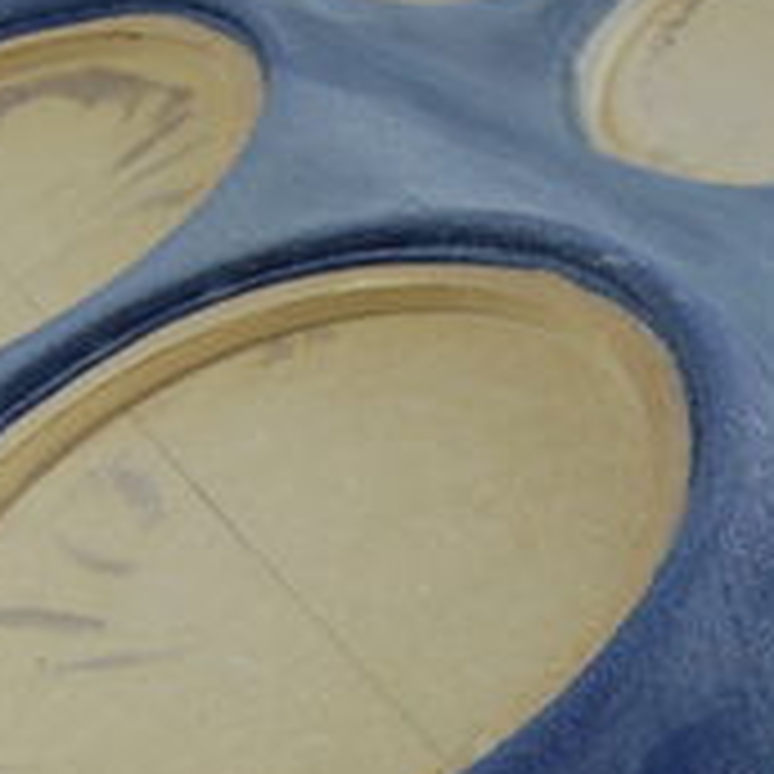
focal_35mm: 85
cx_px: 616
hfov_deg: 20.2
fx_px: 2150
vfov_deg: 20.3
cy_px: 567
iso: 800
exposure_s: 1/20
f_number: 3.5
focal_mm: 18
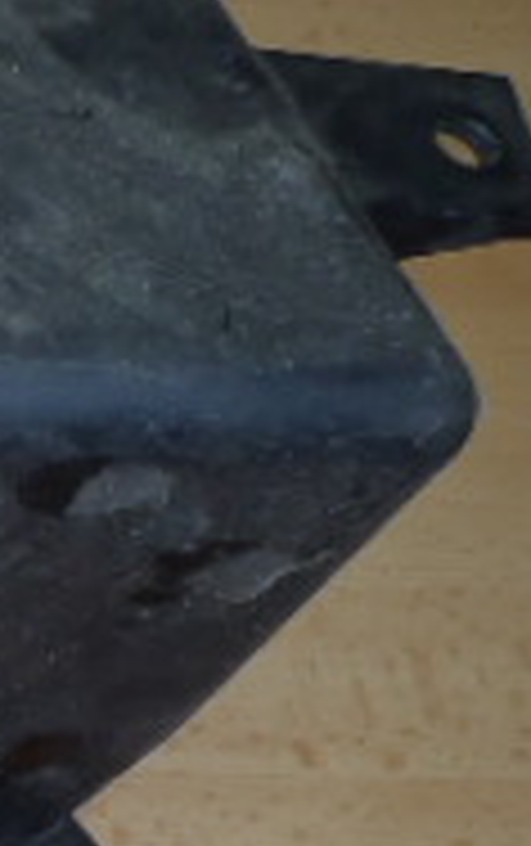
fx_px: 2331
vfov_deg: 20.6
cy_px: 432
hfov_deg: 10.7
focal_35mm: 101
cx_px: -824
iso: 100
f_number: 3.9
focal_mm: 5
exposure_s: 1/30
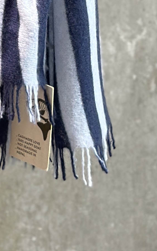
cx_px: 10
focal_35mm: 229
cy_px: -313
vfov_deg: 8.5
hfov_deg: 5.7
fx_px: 1568
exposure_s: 1/50
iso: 125
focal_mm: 6.86
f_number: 1.78
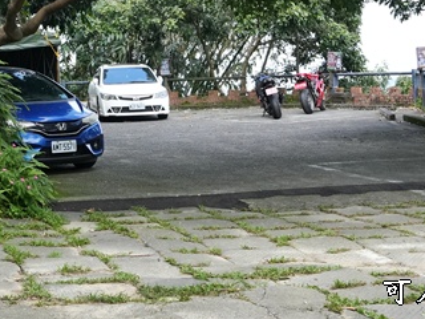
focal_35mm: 77
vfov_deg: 18.1
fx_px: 949
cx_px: -37
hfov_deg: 23.7
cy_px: -60
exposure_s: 1/1000
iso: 2500
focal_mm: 25.1
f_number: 8
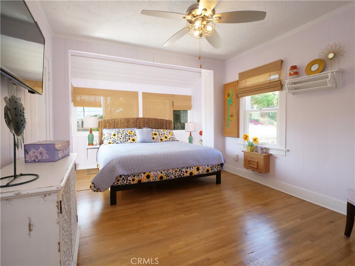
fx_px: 164
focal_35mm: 16
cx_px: 178
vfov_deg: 78.1
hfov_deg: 94.5
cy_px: 133
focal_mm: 8
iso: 2000
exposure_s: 1/80
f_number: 8
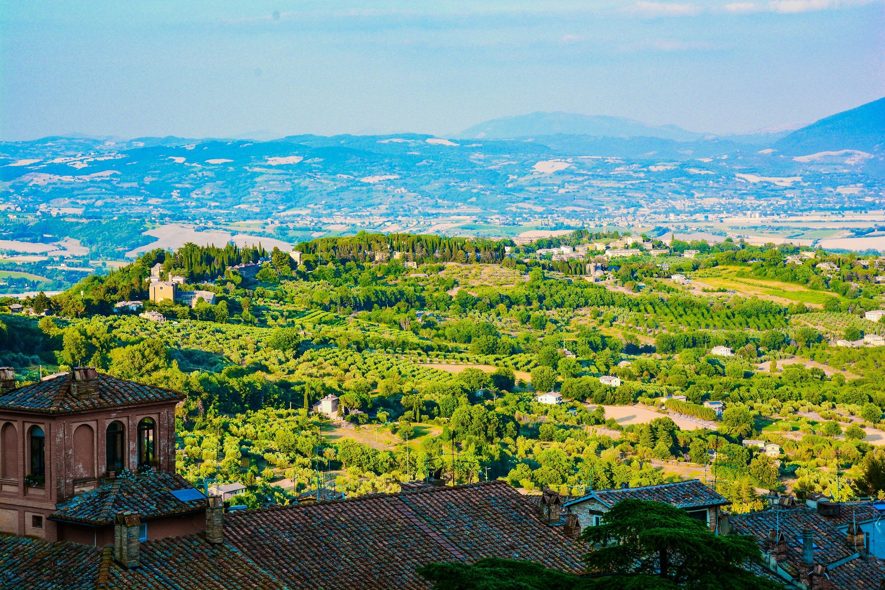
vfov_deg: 15.2
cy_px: 295
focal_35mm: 90
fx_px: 2212
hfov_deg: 22.6
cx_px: 442
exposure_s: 1/50
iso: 100
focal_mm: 60
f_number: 14
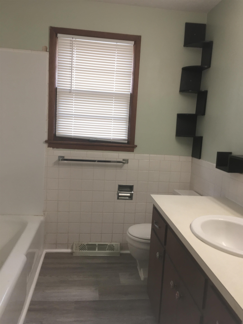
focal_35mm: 29
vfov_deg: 61.7
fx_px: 271
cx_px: 122
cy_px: 162
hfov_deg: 48.2
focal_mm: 4.15
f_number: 2.2
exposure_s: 1/30
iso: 50
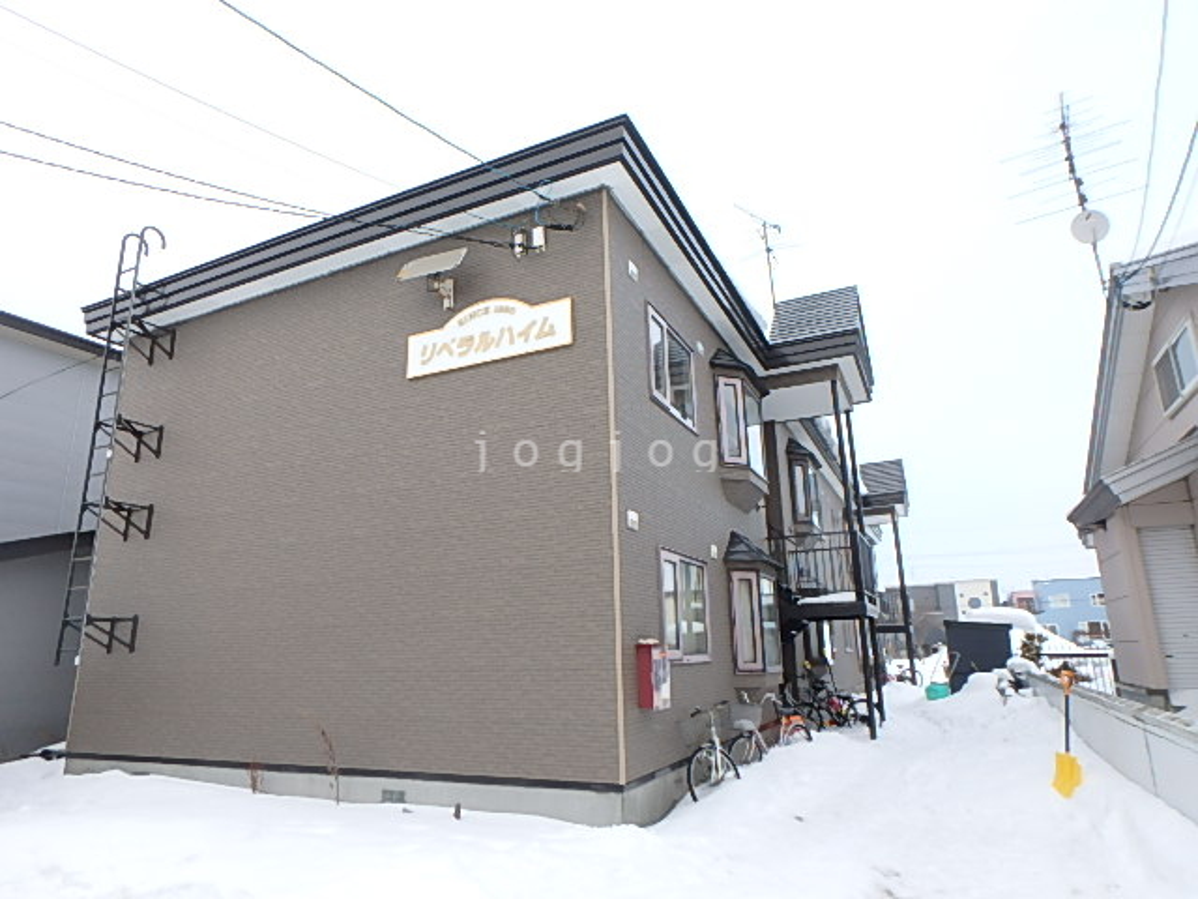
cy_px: 450
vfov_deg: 63.4
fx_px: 727
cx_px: 599
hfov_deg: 79.0
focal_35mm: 21
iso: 125
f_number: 3.5
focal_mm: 3.7
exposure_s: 1/200
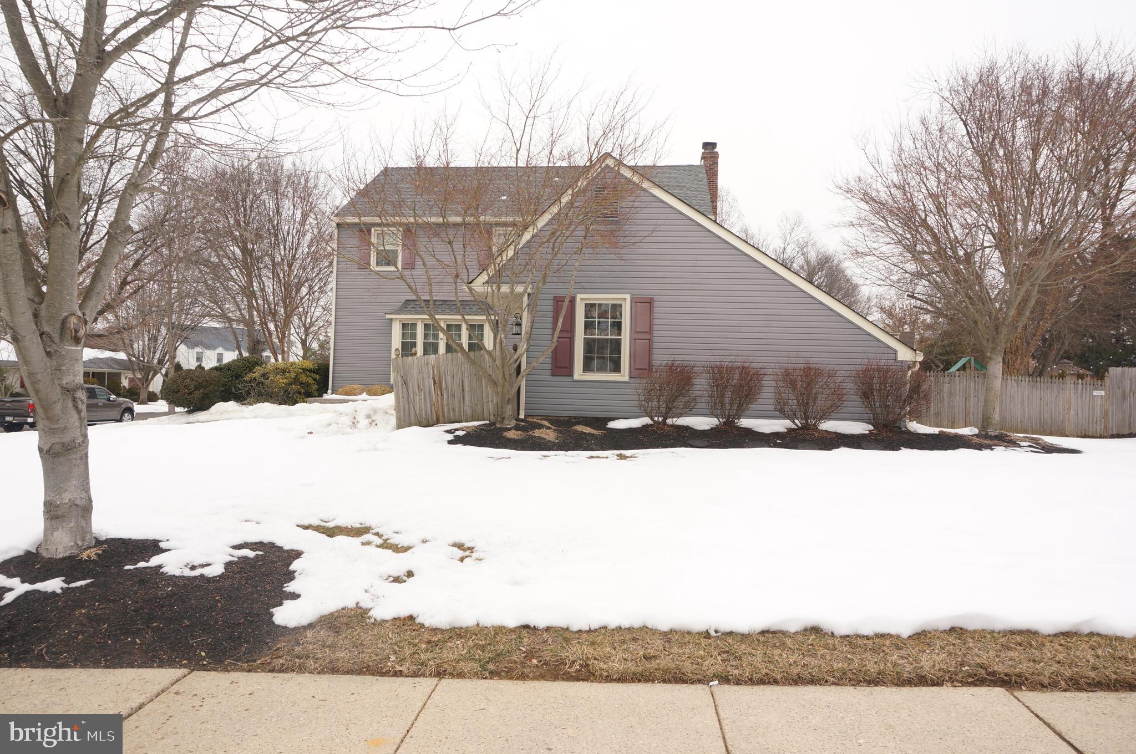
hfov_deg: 73.8
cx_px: 568
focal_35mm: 24
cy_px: 377
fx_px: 756
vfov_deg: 53.0
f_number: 8
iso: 200
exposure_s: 1/100
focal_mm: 16
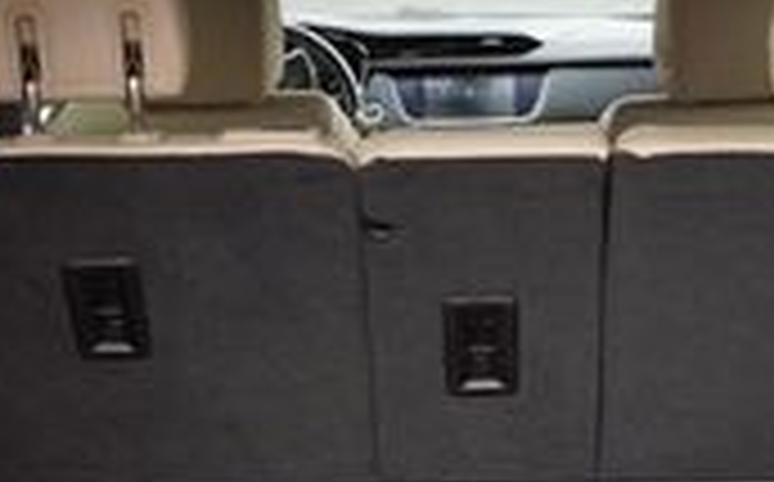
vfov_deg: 14.0
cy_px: 518
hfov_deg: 22.8
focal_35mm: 91
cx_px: 441
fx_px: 1917
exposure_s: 1/80
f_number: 4.5
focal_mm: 16
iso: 100
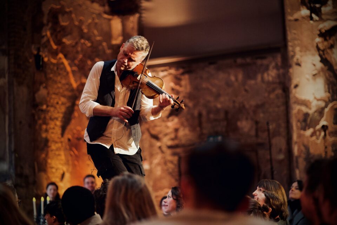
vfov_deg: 16.1
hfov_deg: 23.9
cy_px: 112
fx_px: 796
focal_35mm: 85
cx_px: 168
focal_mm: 85
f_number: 2
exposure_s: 1/160
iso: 5000
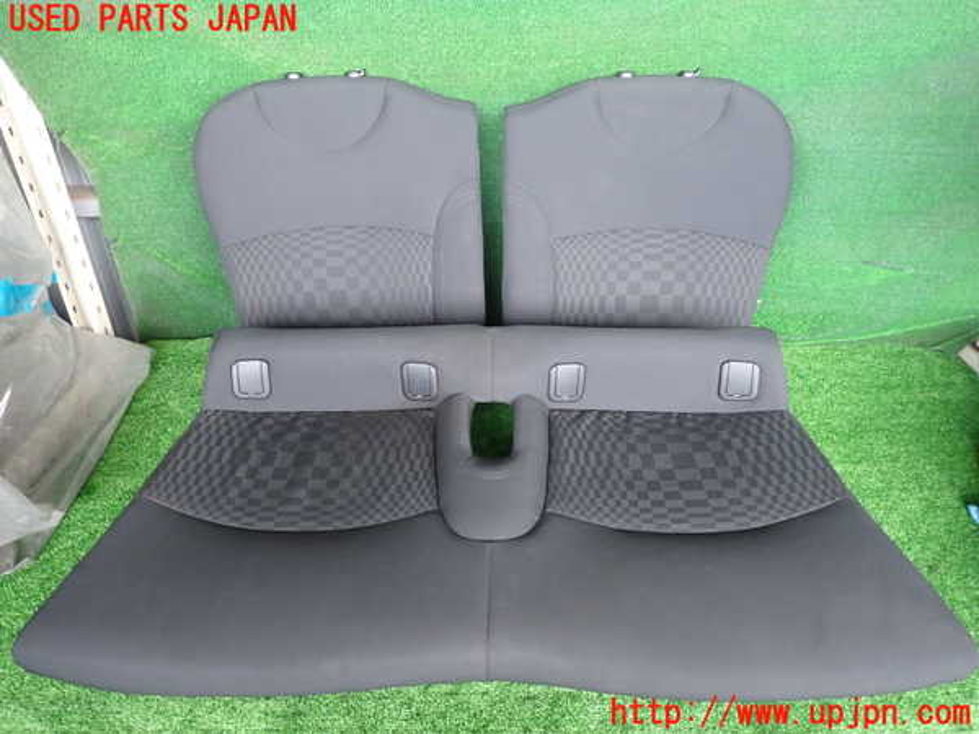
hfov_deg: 69.4
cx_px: 490
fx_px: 707
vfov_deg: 54.9
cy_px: 367
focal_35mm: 25
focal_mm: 4.5
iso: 200
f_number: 2
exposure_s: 1/30
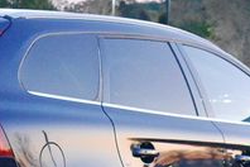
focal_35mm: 194
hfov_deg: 10.6
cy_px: 168
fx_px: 1347
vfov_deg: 7.1
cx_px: 39
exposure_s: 1/80
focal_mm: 40
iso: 12800
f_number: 5
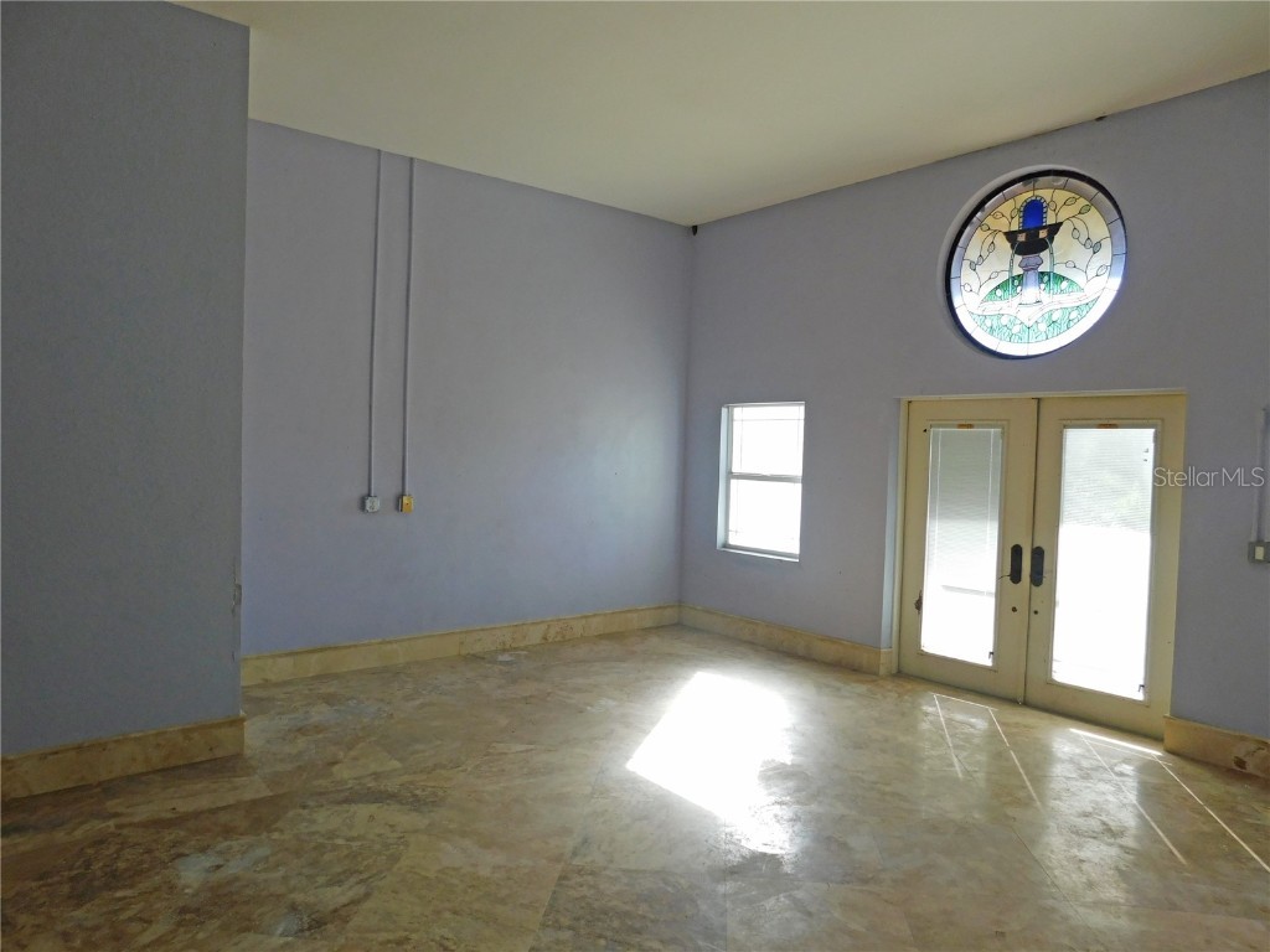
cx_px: 635
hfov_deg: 73.9
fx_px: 844
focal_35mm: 23
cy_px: 476
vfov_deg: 58.9
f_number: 3
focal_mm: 4
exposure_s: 1/160
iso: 125
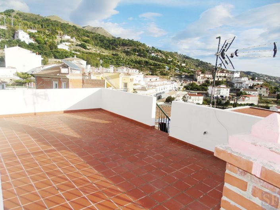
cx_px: 140
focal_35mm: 25
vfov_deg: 54.8
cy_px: 105
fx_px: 202
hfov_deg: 69.4
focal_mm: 4.4
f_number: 3.4
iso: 80
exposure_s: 1/1000
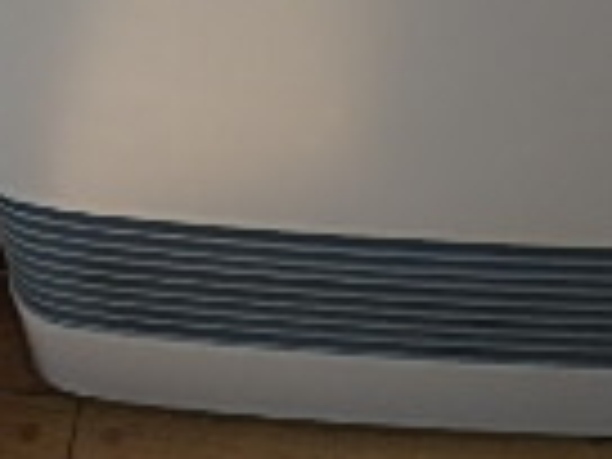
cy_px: -72
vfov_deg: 14.5
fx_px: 1750
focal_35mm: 99
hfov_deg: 19.7
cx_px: 423
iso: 125
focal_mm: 3.7
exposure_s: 1/250
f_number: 3.5
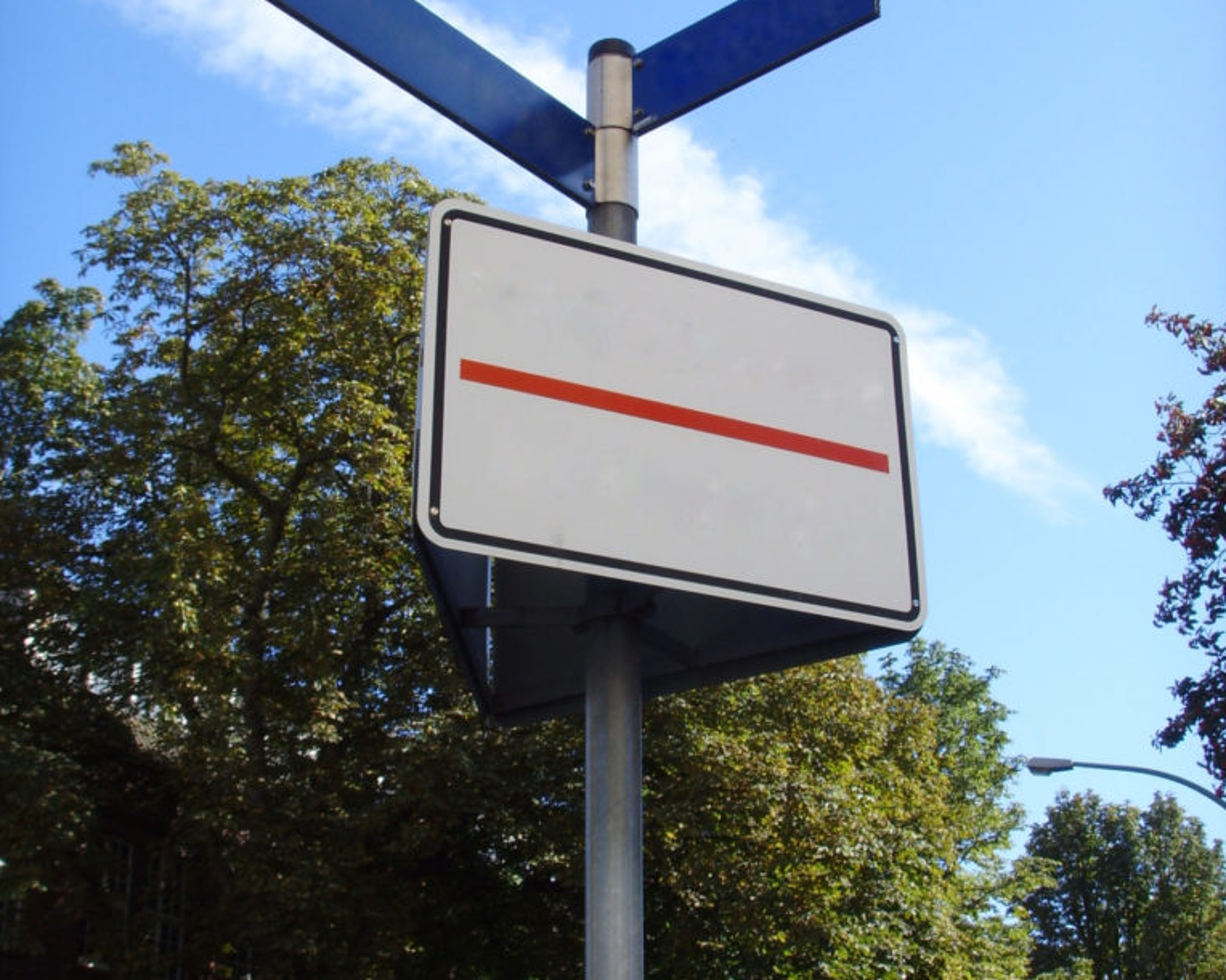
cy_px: 521
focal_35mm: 51
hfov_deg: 36.7
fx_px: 1850
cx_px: 613
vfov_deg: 29.7
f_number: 6.3
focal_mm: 6.6
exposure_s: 1/125
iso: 50
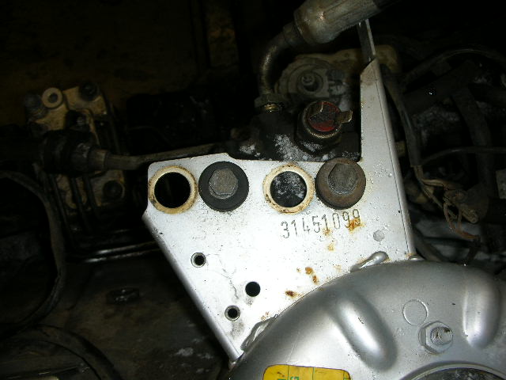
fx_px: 512
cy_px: 190
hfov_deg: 52.6
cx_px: 253
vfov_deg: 40.7
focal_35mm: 35
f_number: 3
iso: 50
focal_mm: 5.8
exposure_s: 1/60.1
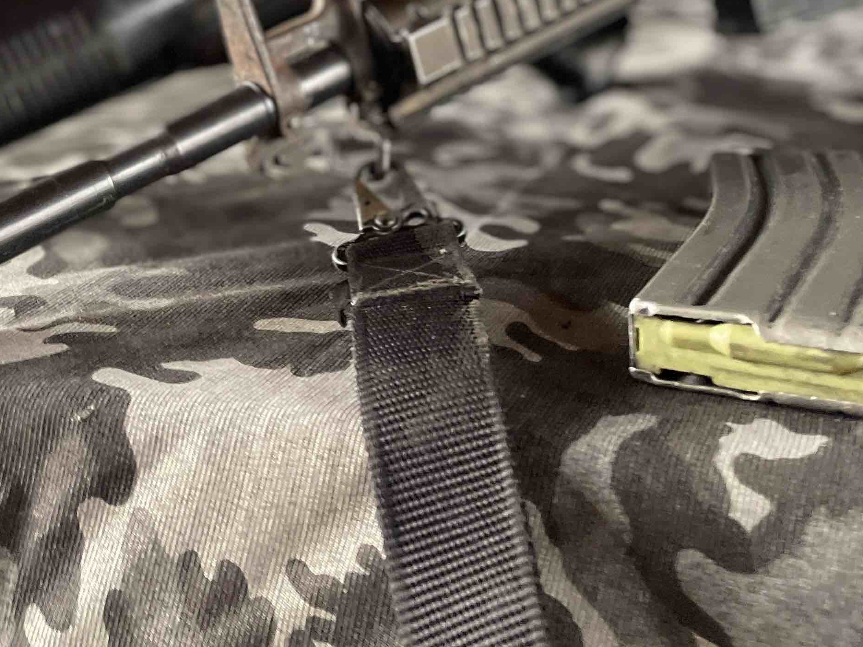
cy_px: 9
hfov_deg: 34.3
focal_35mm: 56
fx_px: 1396
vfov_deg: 24.9
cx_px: 378
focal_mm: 4.2
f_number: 1.6
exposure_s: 1/60
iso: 320
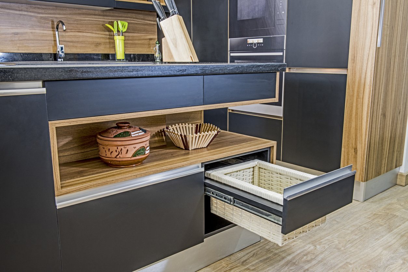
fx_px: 363
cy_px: 136
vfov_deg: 41.1
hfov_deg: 58.7
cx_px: 204
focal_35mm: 32
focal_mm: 32
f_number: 11
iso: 200
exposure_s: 1/2
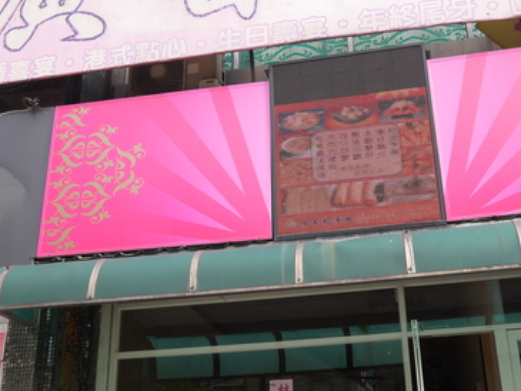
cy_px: 196
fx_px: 693
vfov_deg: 31.5
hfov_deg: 41.2
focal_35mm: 46
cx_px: 291
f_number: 4
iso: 160
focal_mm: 14
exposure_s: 1/500
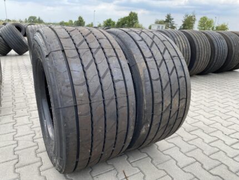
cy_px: 90
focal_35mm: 26
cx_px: 120
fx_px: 180
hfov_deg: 67.3
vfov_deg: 53.1
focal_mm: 4.25
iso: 32
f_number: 1.8
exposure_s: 1/398
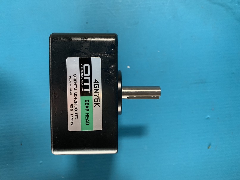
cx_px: 120
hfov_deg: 67.3
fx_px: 180
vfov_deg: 53.1
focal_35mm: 26
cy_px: 90
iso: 400
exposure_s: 1/52
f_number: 1.8
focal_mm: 4.25
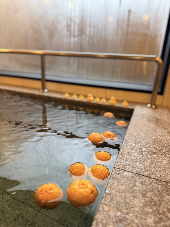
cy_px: 114
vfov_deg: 71.6
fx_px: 157
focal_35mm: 24
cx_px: 85
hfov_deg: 56.8
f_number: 1.78
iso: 125
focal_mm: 6.76
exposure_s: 1/100
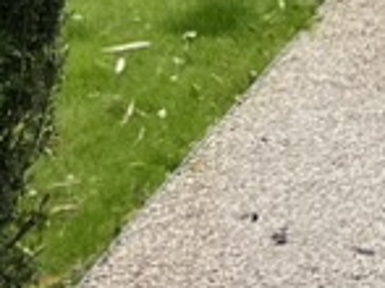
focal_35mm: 181
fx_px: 2011
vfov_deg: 7.0
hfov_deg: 9.8
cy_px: -699
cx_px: 877
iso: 50
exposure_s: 1/2045
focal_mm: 5.7
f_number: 1.5
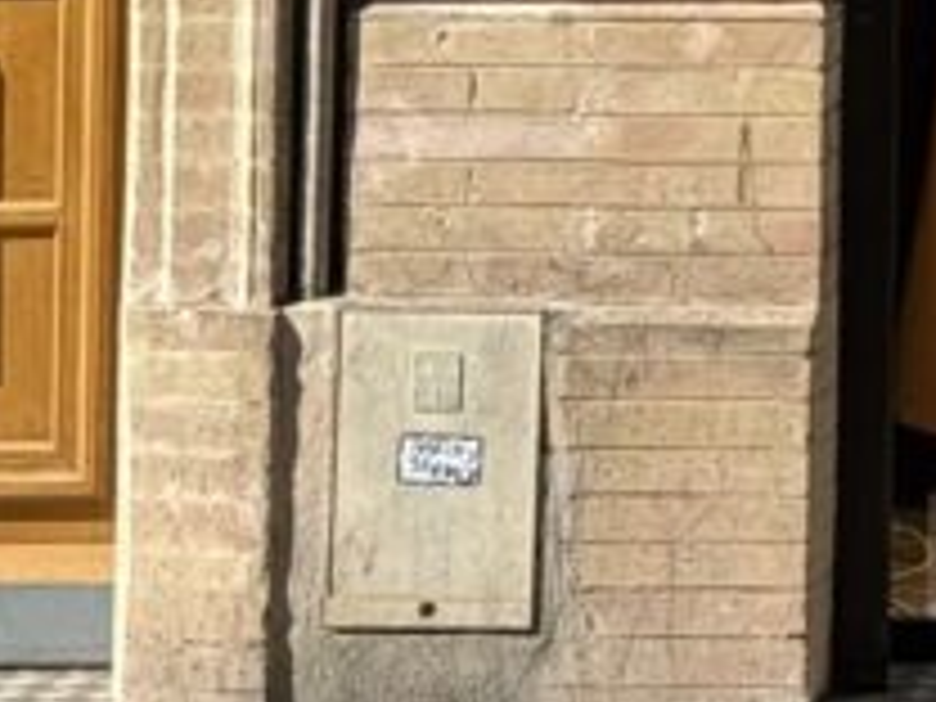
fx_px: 6381
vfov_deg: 6.1
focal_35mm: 236
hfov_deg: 8.0
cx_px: 1962
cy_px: -801
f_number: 1.78
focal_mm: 6.86
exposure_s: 1/1681
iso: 64
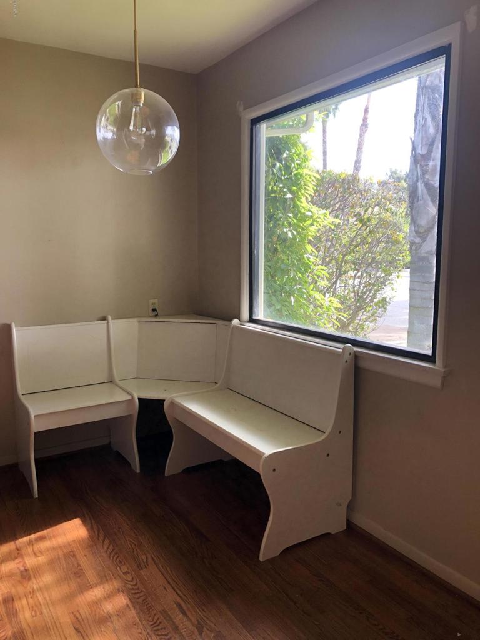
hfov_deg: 49.7
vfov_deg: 63.4
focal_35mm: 28
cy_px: 320
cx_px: 240
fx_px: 518
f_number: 1.8
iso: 64
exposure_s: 1/120
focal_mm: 3.99
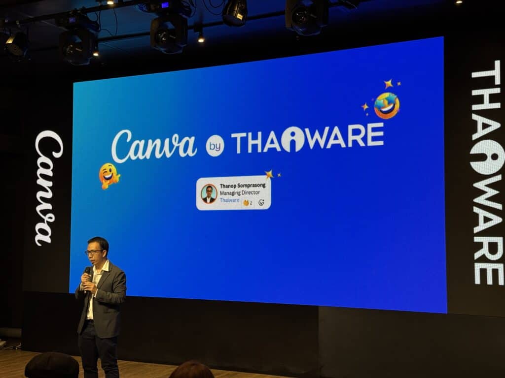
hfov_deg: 39.7
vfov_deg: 30.3
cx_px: 252
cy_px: 189
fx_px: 700
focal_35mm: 48
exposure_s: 1/60
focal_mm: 6.76
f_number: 1.78
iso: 80
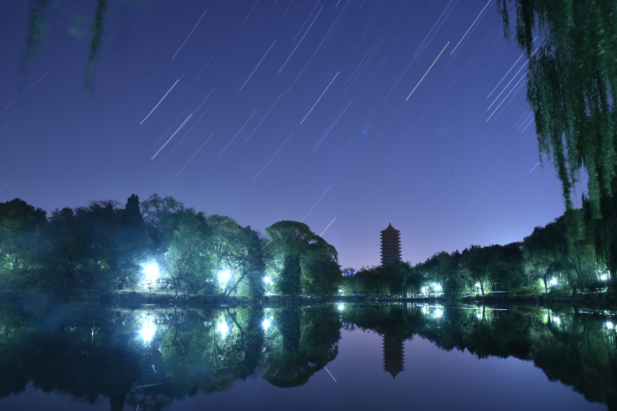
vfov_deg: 51.3
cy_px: 203
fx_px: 428
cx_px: 298
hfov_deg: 71.5
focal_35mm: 25
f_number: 13
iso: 800
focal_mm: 24
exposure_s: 39.9
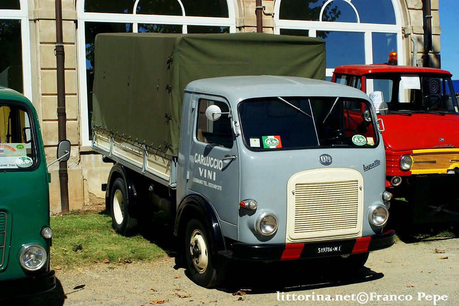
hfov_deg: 29.9
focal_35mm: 68
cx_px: 230
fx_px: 860
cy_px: 153
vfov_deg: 20.1
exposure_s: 1/125
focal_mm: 45
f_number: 22
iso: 200
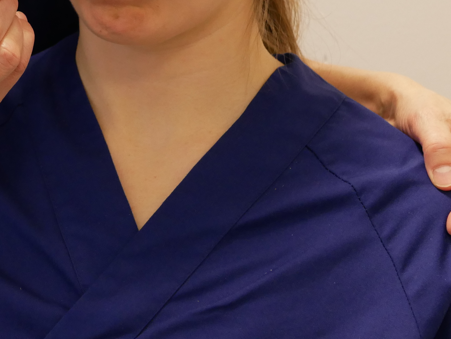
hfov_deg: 17.4
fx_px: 1447
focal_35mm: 111
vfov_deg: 13.2
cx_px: 31
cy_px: 2
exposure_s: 1/60
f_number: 4
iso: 1000
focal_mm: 25
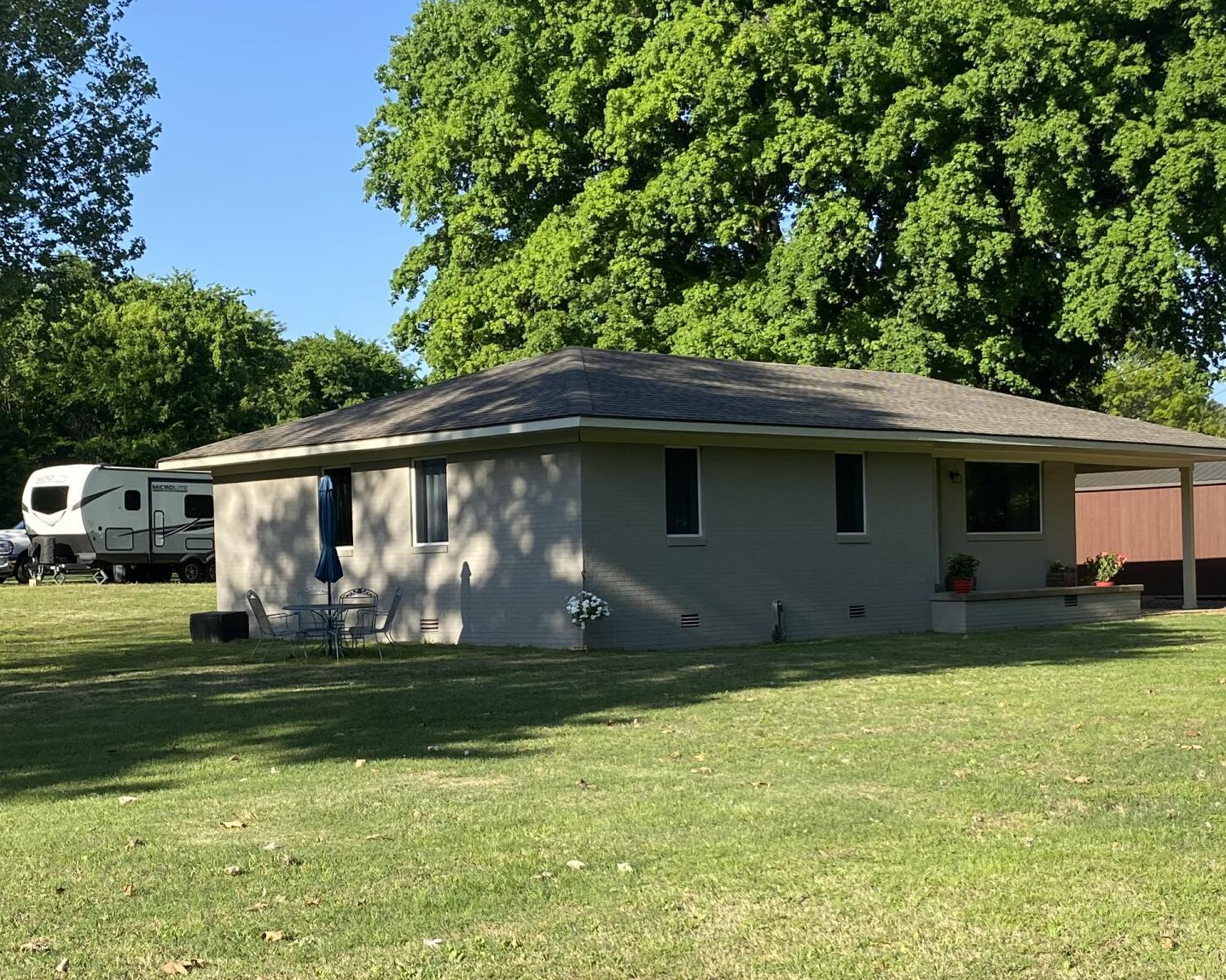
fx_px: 1923
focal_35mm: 53
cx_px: 512
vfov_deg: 28.4
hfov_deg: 35.3
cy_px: 647
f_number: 1.8
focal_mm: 4.25
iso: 32
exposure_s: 1/1316
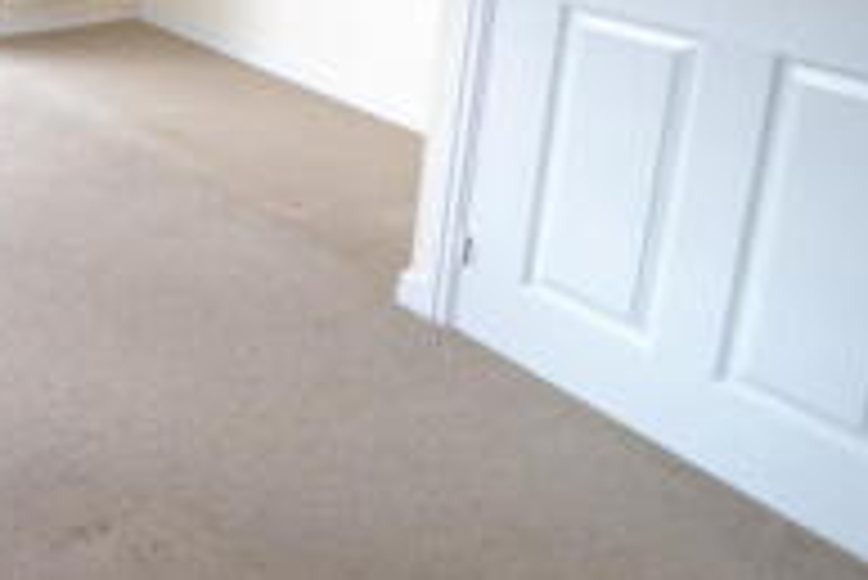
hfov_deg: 42.0
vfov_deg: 30.3
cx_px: -67
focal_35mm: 37
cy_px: -128
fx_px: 893
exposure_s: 1/100
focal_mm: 10
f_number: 5
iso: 400
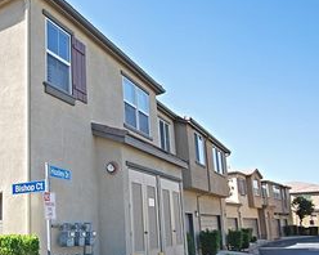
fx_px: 349
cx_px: 64
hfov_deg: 46.6
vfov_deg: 39.7
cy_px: 167
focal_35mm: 37
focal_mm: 13
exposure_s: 1/160
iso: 100
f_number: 6.3
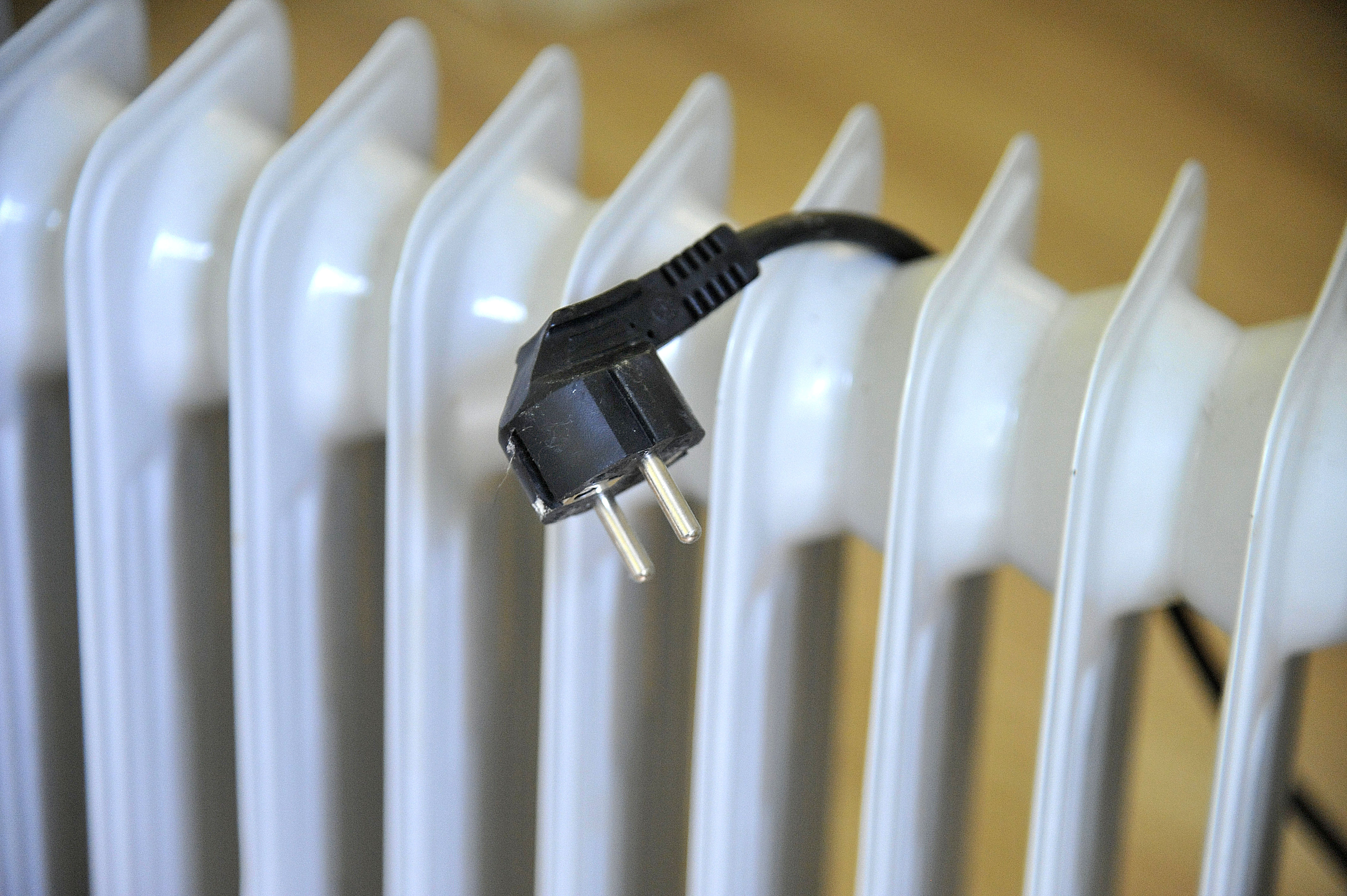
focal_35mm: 105
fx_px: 3926
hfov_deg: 19.5
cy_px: 448
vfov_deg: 13.0
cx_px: 674
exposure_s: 1/100
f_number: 4
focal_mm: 105
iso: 3200
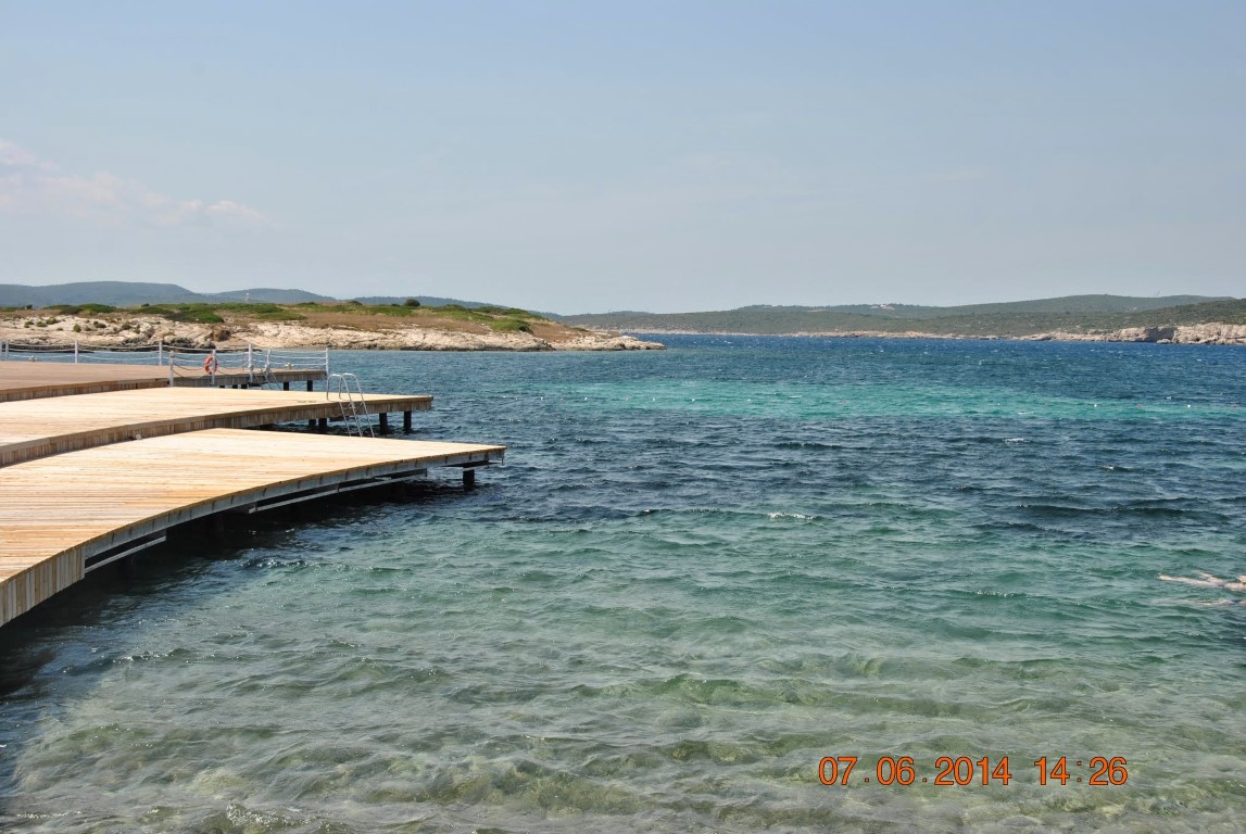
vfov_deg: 33.1
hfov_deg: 47.9
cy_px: 417
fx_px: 1404
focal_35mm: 40
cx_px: 623
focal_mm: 27
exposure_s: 1/320
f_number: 9
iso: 100
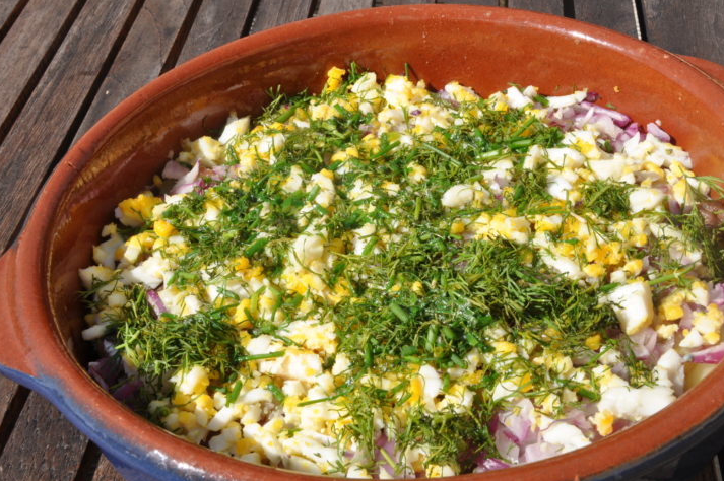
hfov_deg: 35.3
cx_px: 386
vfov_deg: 23.9
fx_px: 1136
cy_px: 231
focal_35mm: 57
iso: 250
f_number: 29
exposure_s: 1/80
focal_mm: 35
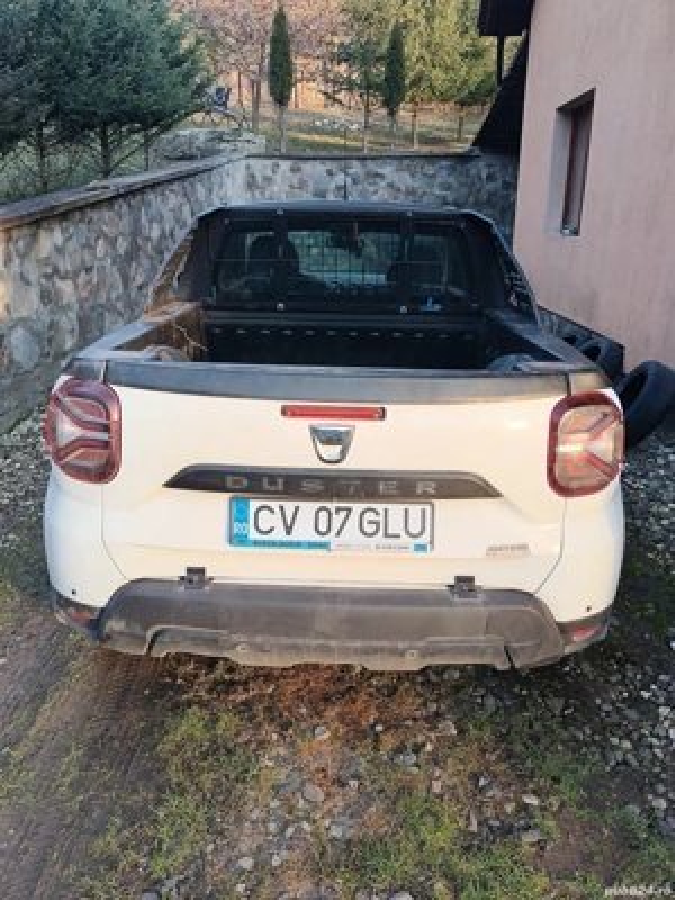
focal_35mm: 27
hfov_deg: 51.4
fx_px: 702
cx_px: 338
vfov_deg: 65.3
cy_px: 450
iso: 336
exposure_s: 1/100
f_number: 1.9
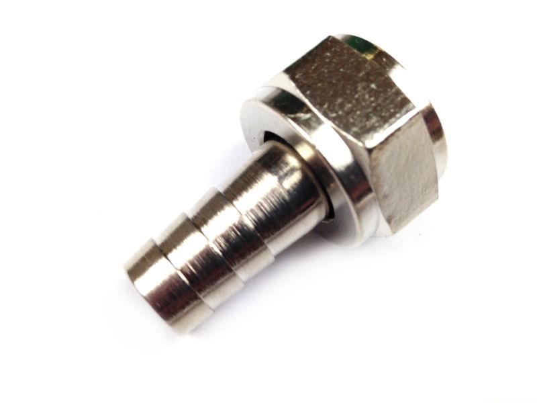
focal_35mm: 33
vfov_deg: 42.9
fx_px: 512
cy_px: 202
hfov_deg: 55.4
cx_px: 268
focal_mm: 4.12
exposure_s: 1/120
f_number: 2.4
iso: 50
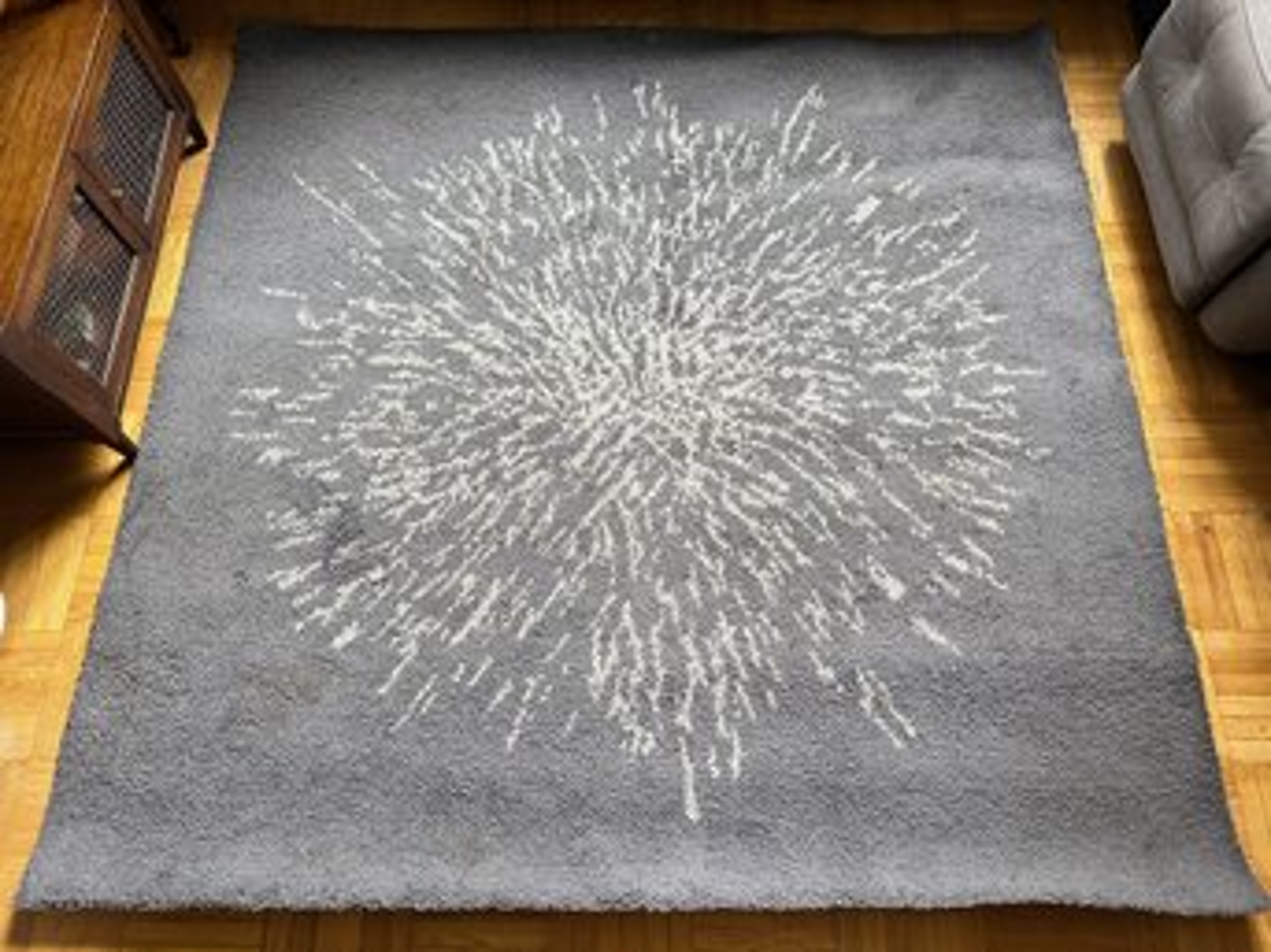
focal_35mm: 24
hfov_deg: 71.6
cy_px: 476
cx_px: 636
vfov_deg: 56.8
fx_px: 881
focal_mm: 6.86
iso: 320
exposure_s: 1/60
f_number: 1.78
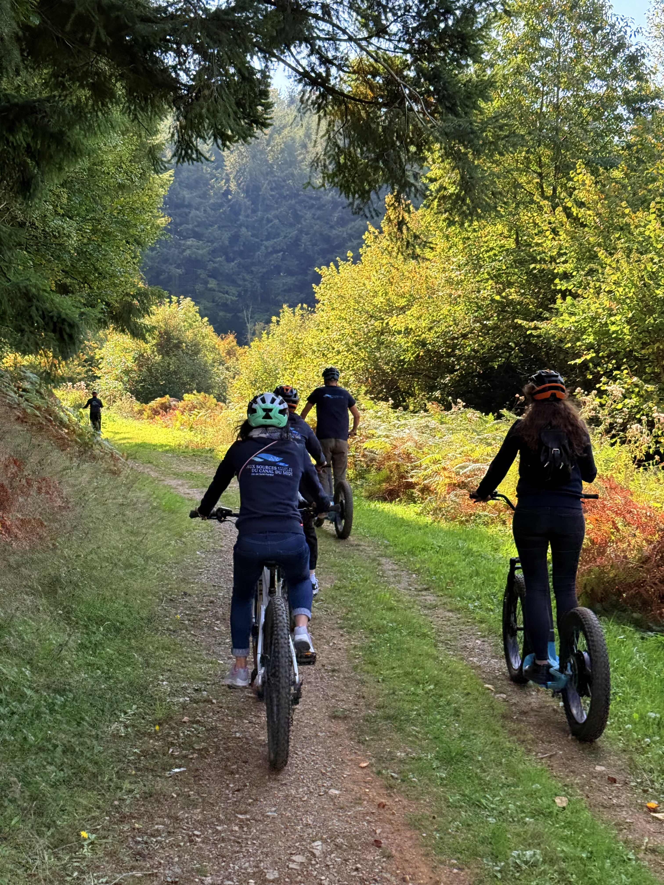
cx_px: 332
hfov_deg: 30.3
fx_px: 1228
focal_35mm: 48
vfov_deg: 39.7
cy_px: 442
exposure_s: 1/583
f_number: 1.78
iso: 80
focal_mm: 6.76
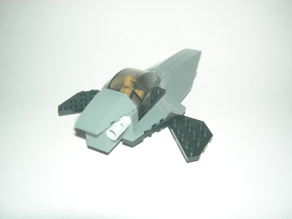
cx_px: 146
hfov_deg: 49.0
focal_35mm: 38
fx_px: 321
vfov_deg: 37.7
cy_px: 110
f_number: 2.8
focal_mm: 8
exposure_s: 1/60.1
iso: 64
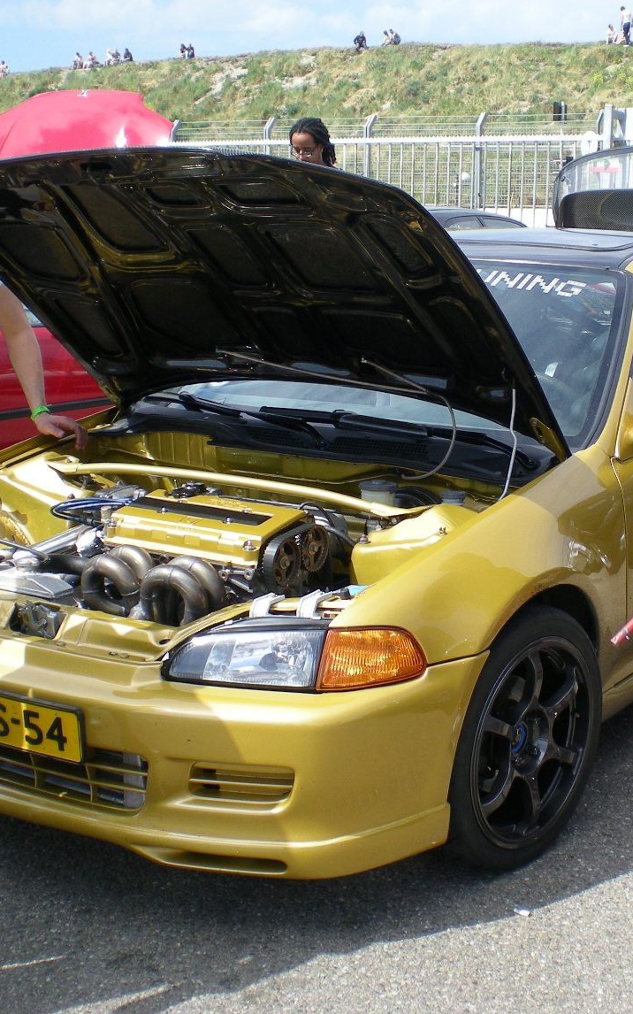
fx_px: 1491
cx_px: 457
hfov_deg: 23.8
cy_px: 507
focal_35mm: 54
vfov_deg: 37.5
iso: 50
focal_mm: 6.3
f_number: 4.6
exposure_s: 1/216
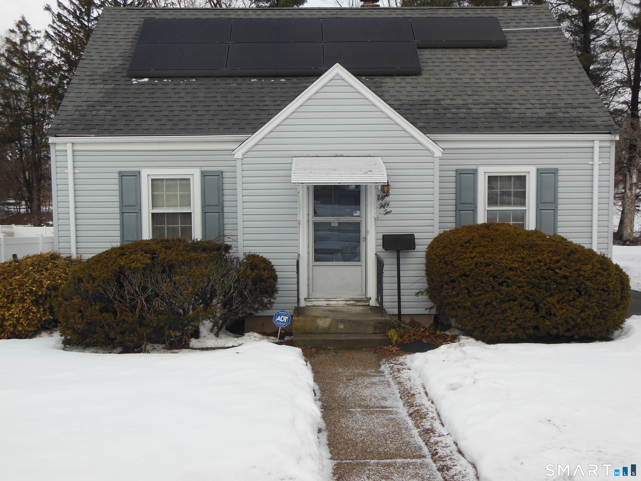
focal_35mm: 38
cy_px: 240
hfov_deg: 49.0
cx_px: 320
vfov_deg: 37.7
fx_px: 704
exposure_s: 1/500
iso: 125
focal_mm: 6.8
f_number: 3.6
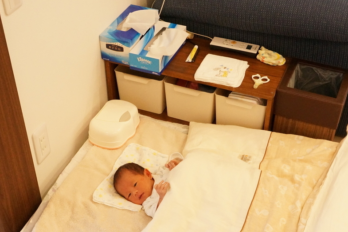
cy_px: 175
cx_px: 189
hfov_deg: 36.2
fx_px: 531
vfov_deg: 24.3
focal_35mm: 55
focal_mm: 24
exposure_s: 1/125
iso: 3200
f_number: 6.3
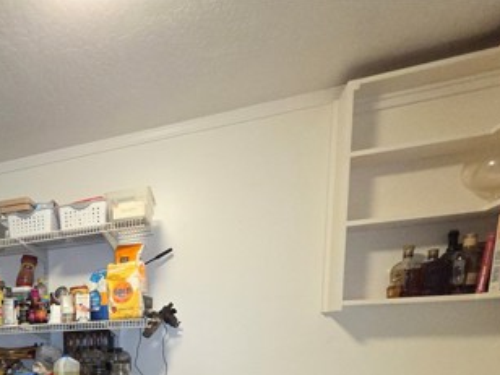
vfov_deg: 43.1
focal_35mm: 27
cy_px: 386
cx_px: 15
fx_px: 390
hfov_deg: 53.4
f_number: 2.2
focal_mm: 2.2
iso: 320
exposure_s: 1/60
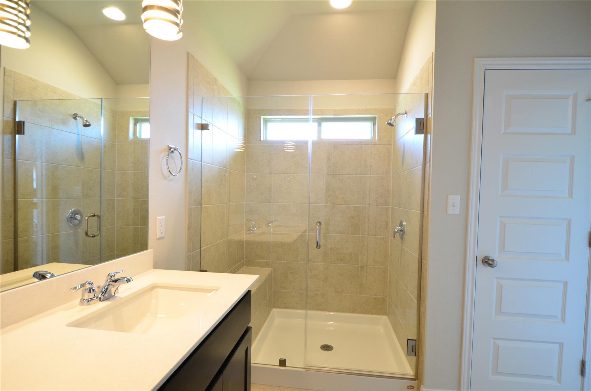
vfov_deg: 71.8
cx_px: 296
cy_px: 196
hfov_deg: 95.1
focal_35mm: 16
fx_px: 270
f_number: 3.5
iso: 640
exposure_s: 1/30
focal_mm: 11
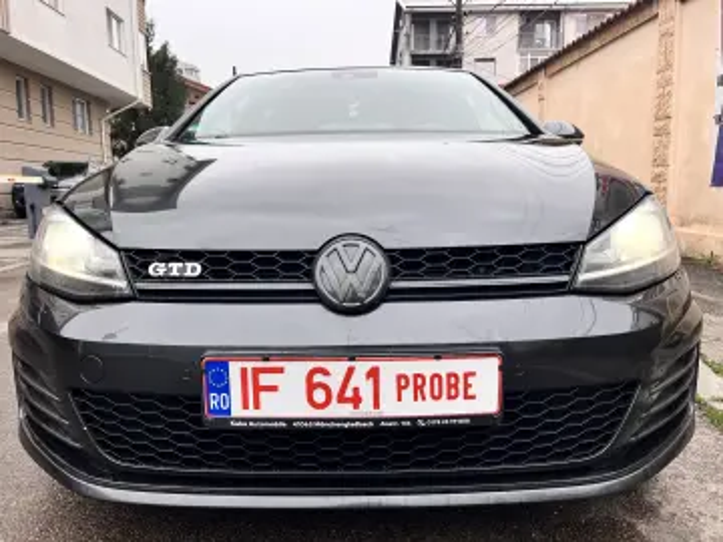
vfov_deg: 53.1
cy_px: 271
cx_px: 362
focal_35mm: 26
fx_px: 543
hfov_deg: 67.3
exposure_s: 1/928
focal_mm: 5.1
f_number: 1.6
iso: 50
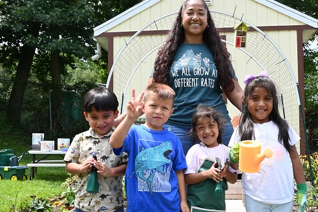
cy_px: 132
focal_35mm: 39
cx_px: 191
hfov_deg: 49.2
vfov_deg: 34.0
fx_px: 344
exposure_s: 1/250
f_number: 5.6
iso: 140
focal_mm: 16
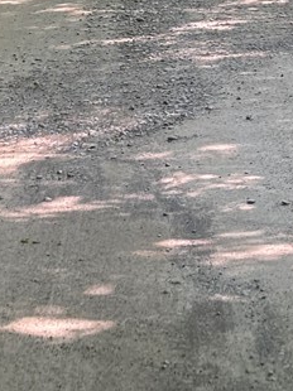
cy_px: -173
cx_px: -117
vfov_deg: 11.1
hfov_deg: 8.5
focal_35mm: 172
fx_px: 1944
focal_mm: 5.96
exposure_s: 1/121
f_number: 1.6
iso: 32
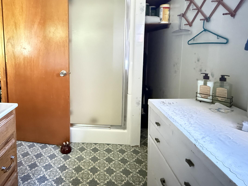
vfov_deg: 57.8
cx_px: 86
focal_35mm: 23
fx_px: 165
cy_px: 65
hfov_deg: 72.1
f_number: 2.2
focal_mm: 2.22
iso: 2500
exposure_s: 1/30
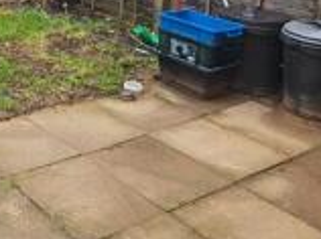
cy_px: -25
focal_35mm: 48
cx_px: -90
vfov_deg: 27.5
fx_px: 444
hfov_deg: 31.3
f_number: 2.2
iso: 50
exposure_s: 1/204
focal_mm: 2.2
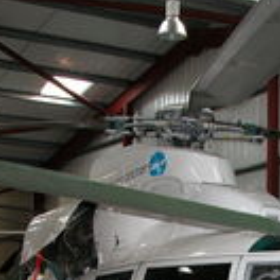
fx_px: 860
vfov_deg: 18.0
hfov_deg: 18.3
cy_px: 291
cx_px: 240
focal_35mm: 94
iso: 200
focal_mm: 8.9
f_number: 2.8
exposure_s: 1/60
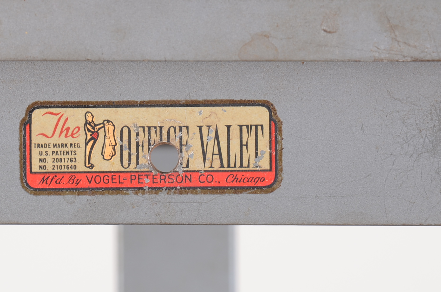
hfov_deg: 7.4
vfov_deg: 4.9
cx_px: 161
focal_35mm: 280
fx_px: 3421
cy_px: 74
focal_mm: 105
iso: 160
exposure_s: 1/80
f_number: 10
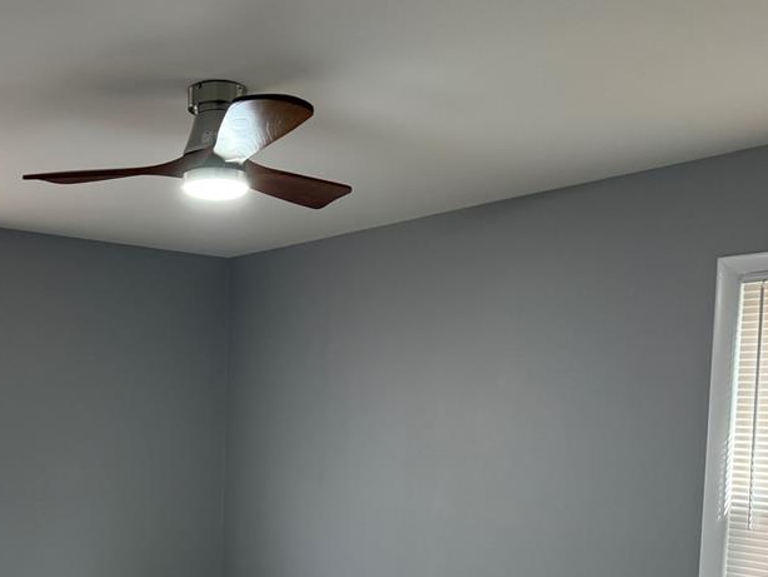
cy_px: 459
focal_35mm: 40
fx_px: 888
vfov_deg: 34.9
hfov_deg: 44.7
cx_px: 165
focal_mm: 6.76
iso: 200
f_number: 1.78
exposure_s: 1/121
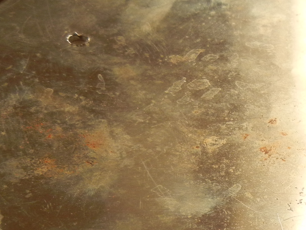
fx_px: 840
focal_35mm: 95
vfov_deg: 15.1
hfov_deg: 20.2
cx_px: 282
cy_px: 268
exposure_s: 1/51.8
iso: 160
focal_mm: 5.4
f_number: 3.5
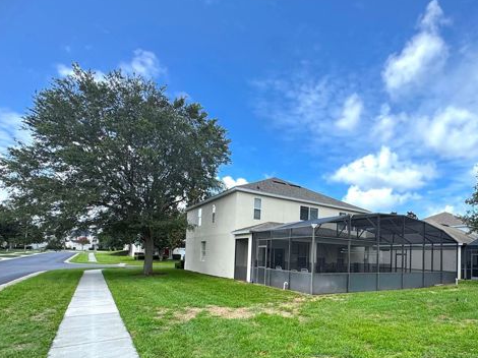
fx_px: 290
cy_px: 245
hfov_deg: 76.7
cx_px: 316
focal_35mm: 21
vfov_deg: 61.5
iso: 50
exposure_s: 1/1126
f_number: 2.2
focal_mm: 2.22
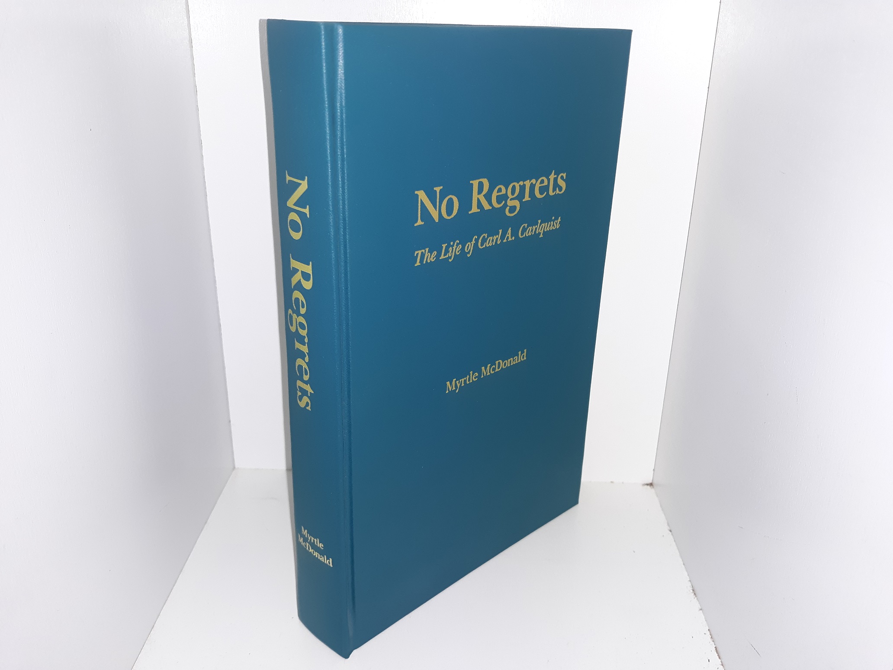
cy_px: 335
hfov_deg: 63.4
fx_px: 722
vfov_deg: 49.7
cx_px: 446
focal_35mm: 28
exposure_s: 1/120
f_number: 1.7
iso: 64
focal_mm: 3.7
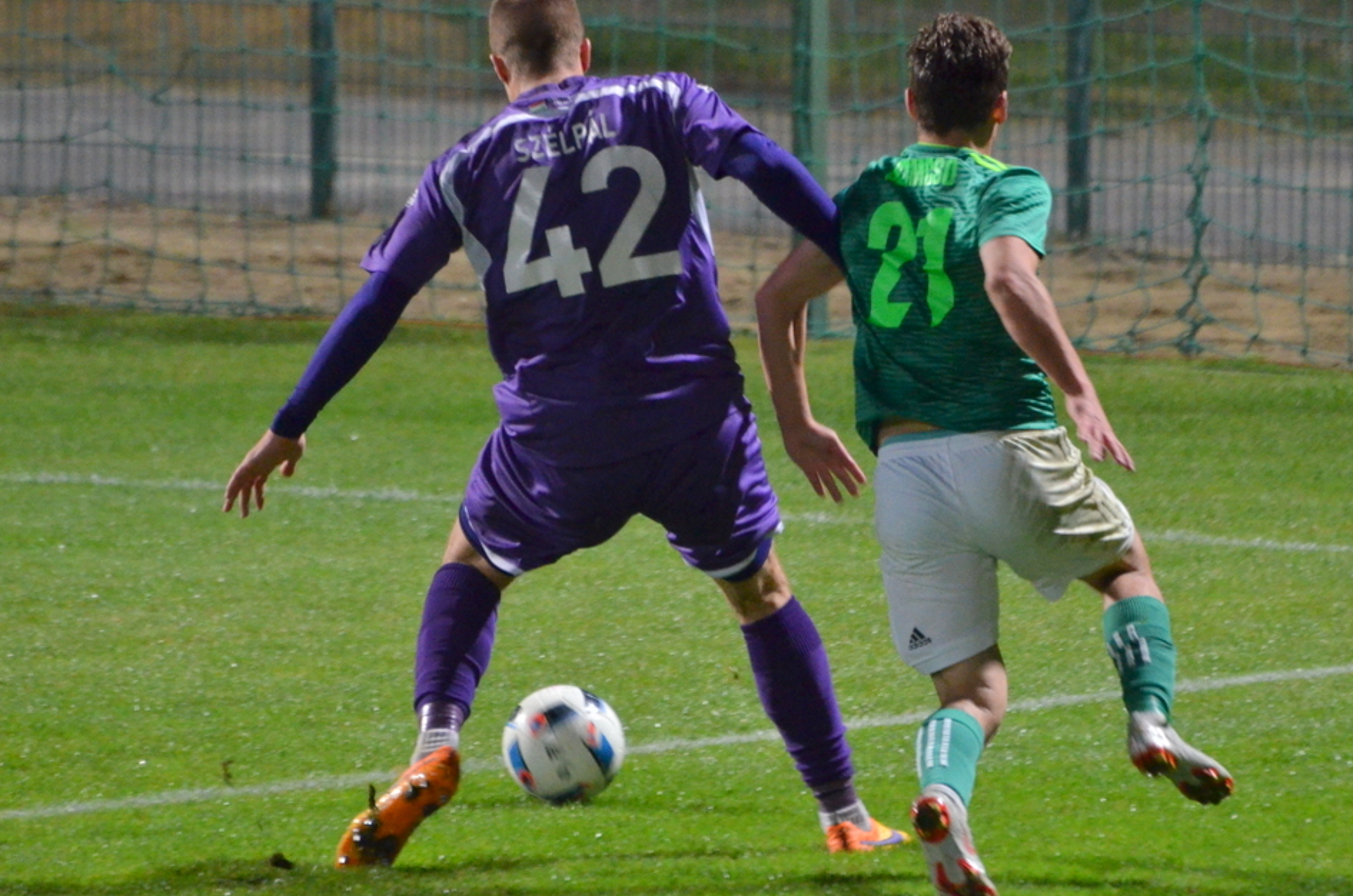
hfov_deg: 3.6
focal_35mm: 571
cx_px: 825
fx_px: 21420
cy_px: 399
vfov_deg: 2.4
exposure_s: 1/250
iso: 2500
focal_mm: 300
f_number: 5.6
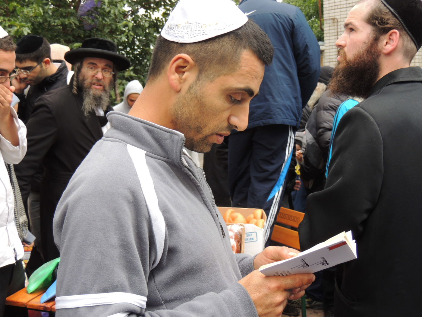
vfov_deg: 29.1
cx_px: 211
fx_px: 610
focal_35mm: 50
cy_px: 158
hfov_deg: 38.2
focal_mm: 8.9
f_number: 3.6
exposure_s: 1/125
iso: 100
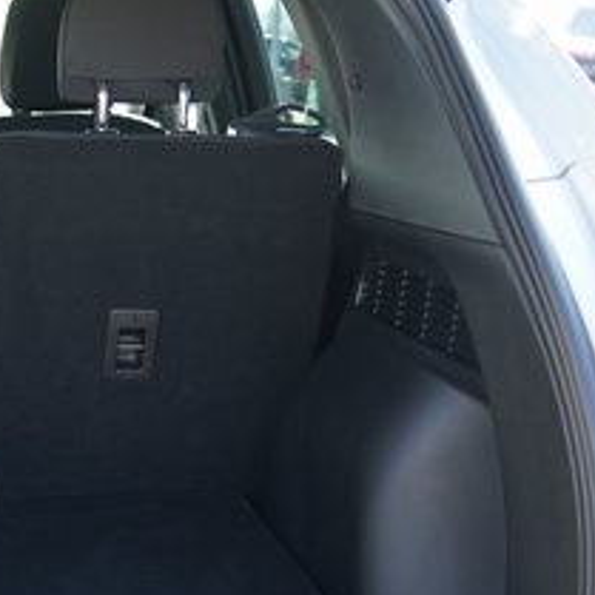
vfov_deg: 23.6
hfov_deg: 21.8
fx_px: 1420
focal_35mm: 73
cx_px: -134
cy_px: 397
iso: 160
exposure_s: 1/60
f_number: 4
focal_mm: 28
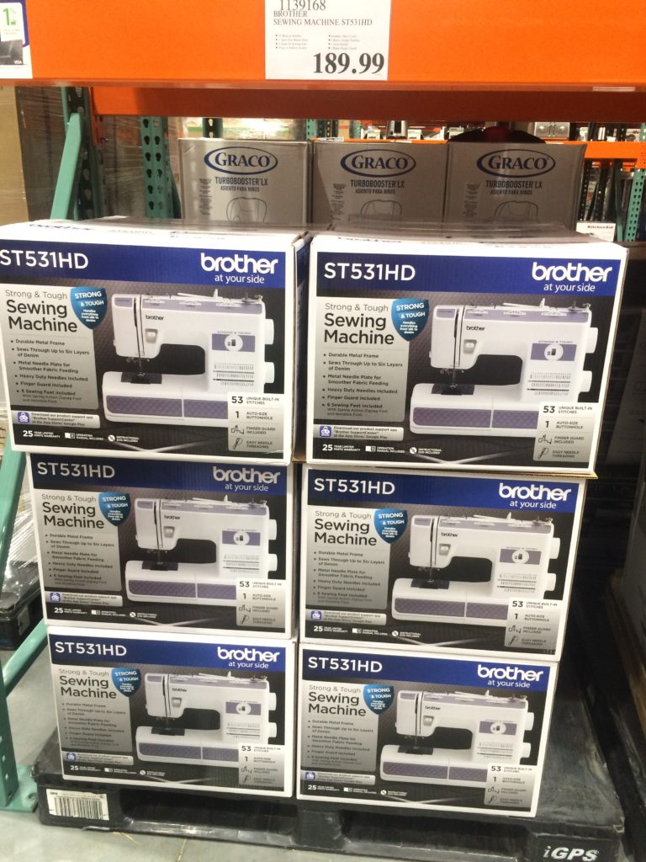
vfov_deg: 61.7
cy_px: 431
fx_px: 722
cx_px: 323
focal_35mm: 29
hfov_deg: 48.2
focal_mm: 4.15
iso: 125
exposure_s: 1/30
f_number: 2.2
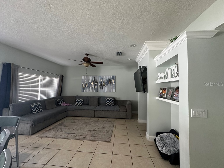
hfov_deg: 102.1
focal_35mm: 14
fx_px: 91
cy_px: 84
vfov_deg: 85.7
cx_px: 112
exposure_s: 1/60
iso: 320
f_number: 2.2
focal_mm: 2.22
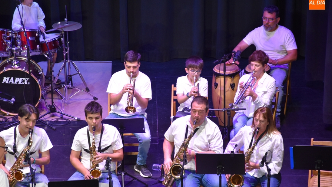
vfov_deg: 6.9
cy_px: 98
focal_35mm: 177
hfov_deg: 12.2
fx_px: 1558
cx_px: 166
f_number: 5.6
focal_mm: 112
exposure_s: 1/60
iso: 1100
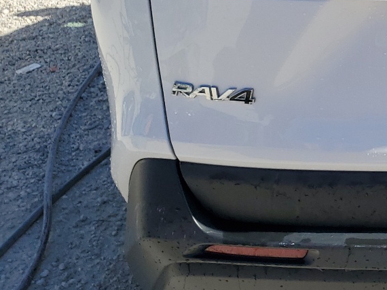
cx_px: 528
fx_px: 816
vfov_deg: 19.8
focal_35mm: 73
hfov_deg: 23.1
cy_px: 29
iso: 50
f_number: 1.5
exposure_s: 1/3333
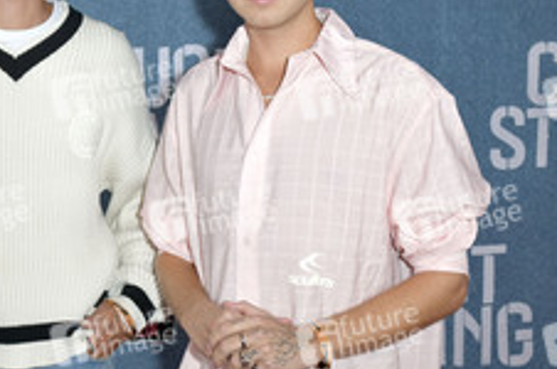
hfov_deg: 31.0
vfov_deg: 21.2
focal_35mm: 64
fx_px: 989
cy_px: 153
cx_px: 147
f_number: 5.6
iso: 800
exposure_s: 1/200
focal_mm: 32
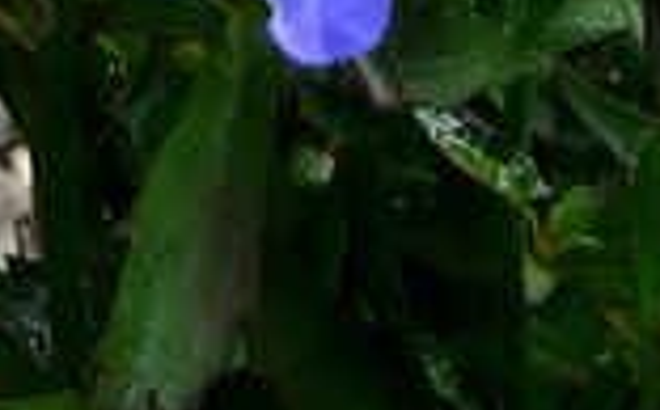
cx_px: 783
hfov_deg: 4.4
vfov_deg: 2.7
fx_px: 8514
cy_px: -670
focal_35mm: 474
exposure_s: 1/80
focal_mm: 15.4
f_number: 7.1
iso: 100
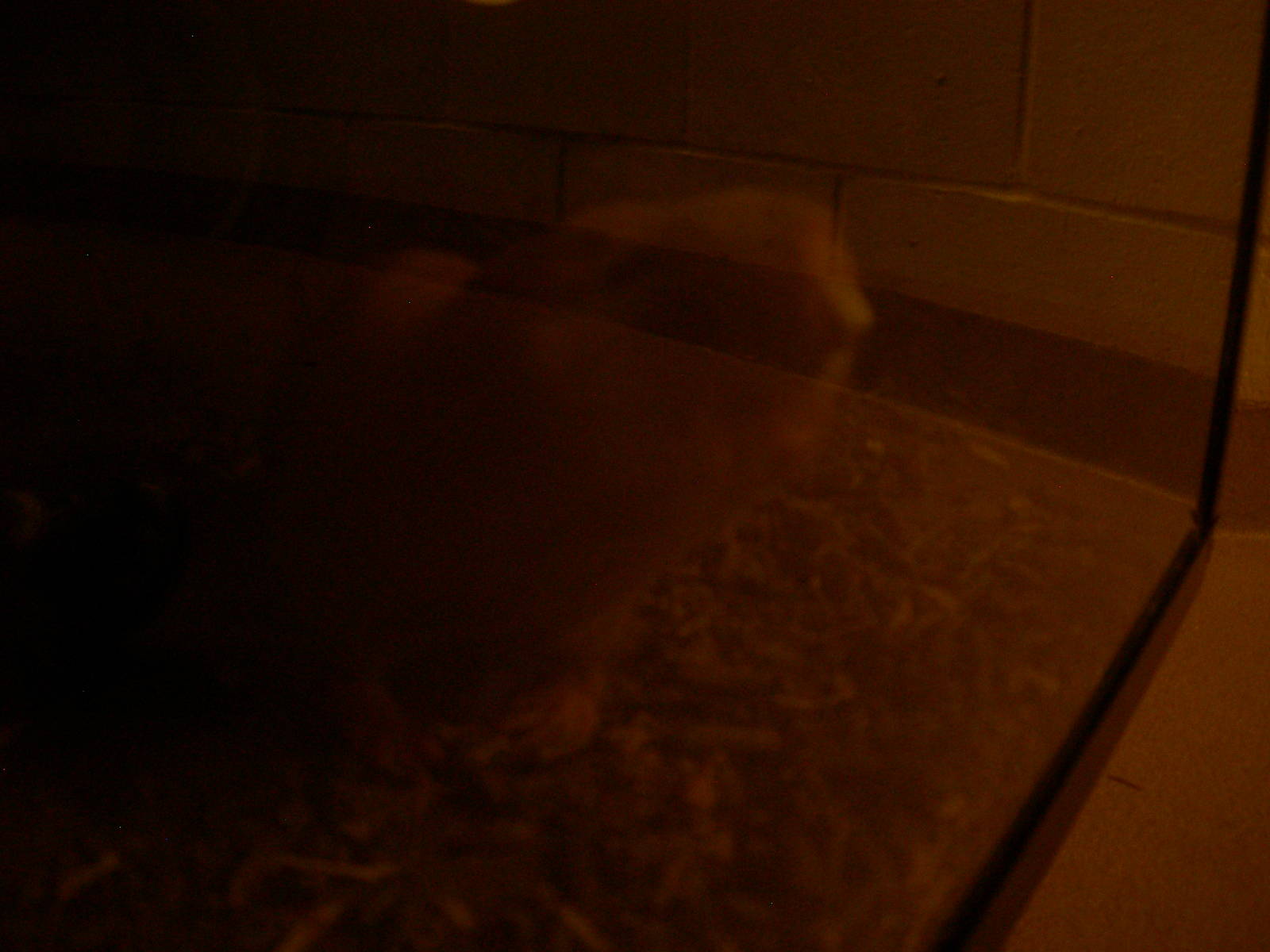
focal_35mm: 38
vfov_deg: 37.7
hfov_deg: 49.0
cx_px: 635
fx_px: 1394
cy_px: 476
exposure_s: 1/60
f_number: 2.8
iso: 200
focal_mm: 7.8
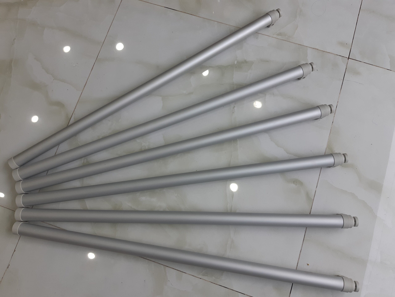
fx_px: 297
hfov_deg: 67.3
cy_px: 148
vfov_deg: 53.1
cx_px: 198
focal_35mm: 26
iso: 50
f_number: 1.7
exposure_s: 1/100
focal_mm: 3.93
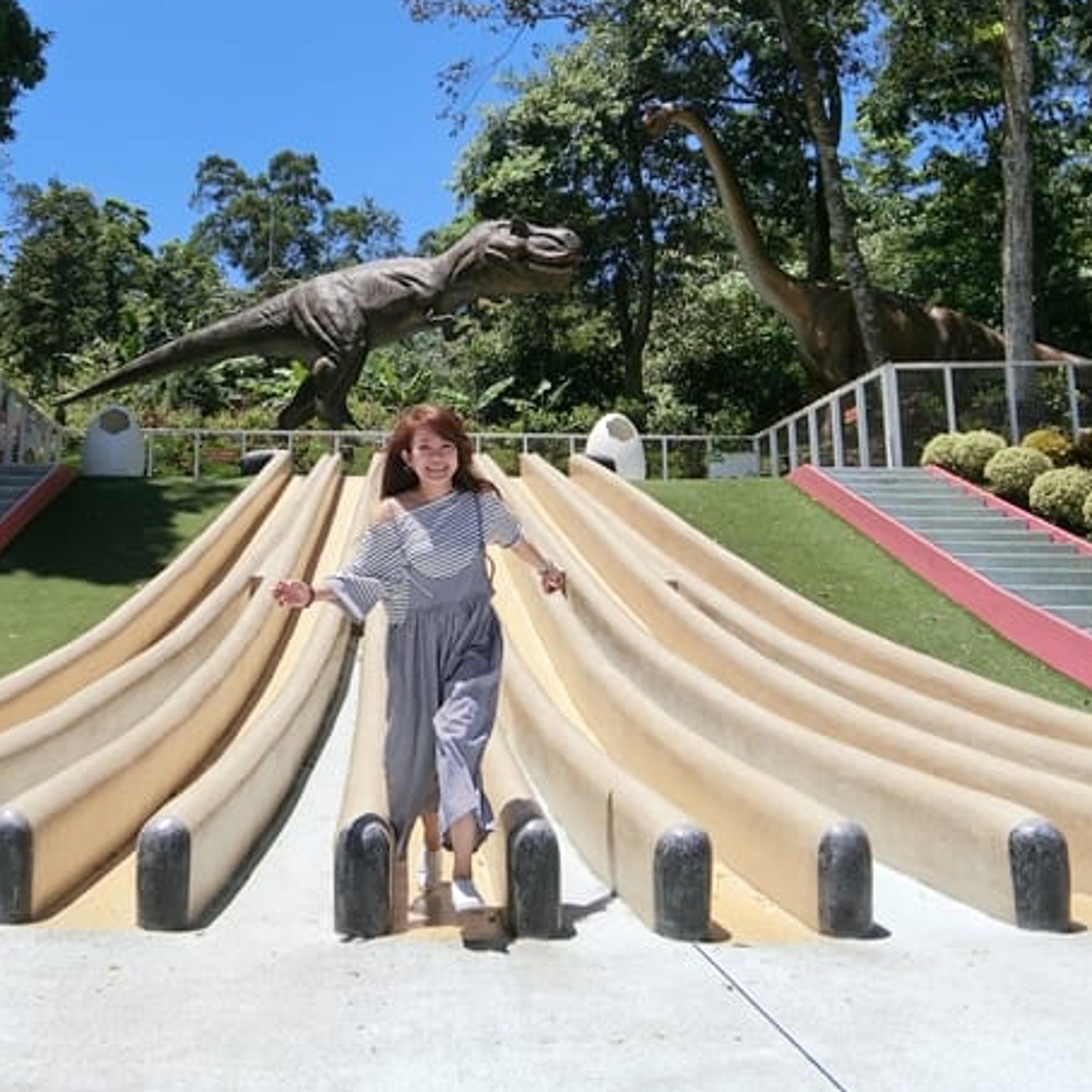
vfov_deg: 53.6
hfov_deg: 53.4
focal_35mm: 30
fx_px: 1071
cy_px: 435
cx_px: 410
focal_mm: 4.58
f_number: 2.8
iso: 80
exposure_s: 1/1600
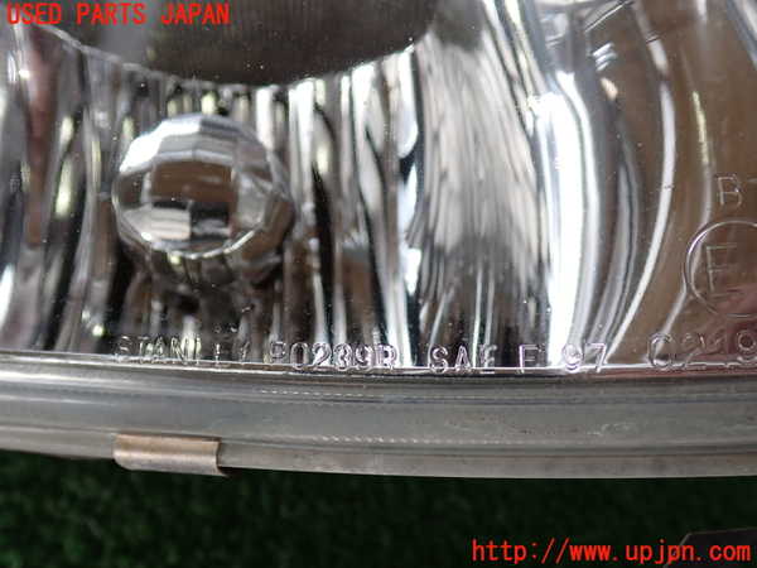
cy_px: 284
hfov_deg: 51.4
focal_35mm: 36
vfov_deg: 39.7
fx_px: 787
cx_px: 378
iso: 200
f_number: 2.5
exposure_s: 1/80
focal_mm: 6.37
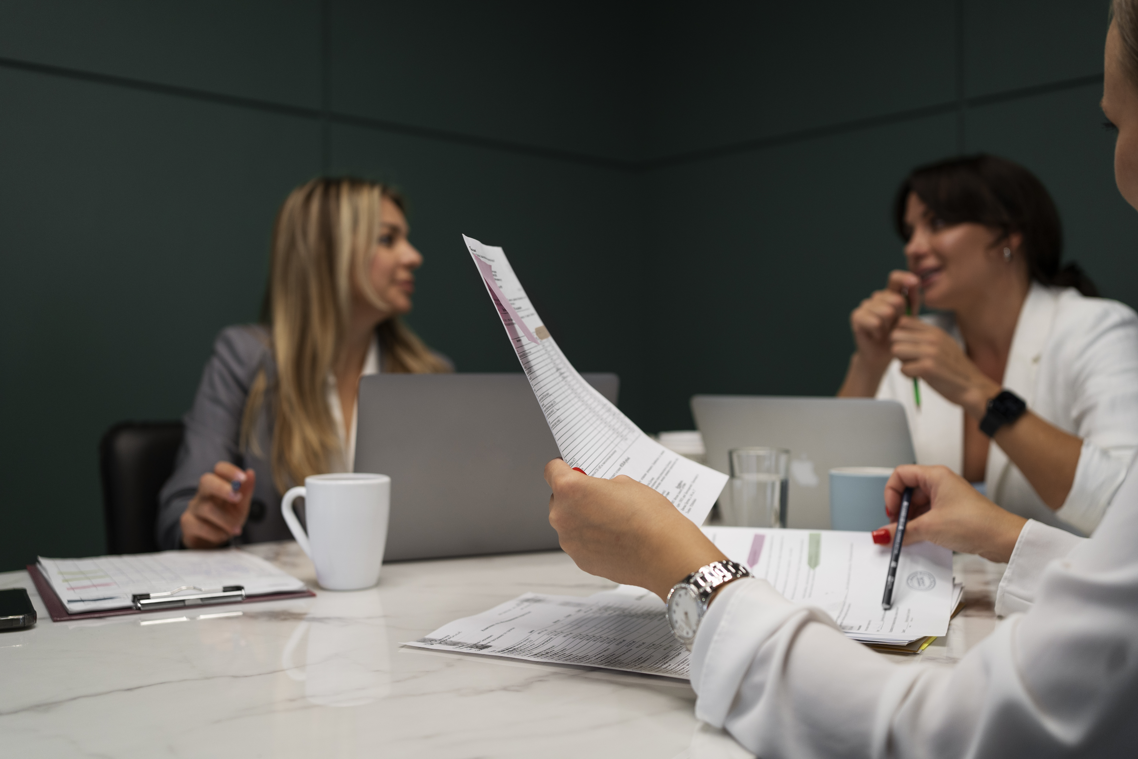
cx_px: 569
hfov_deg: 54.4
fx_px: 1106
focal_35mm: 35
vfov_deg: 37.9
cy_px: 380
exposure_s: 1/250
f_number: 2.8
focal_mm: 35
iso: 640
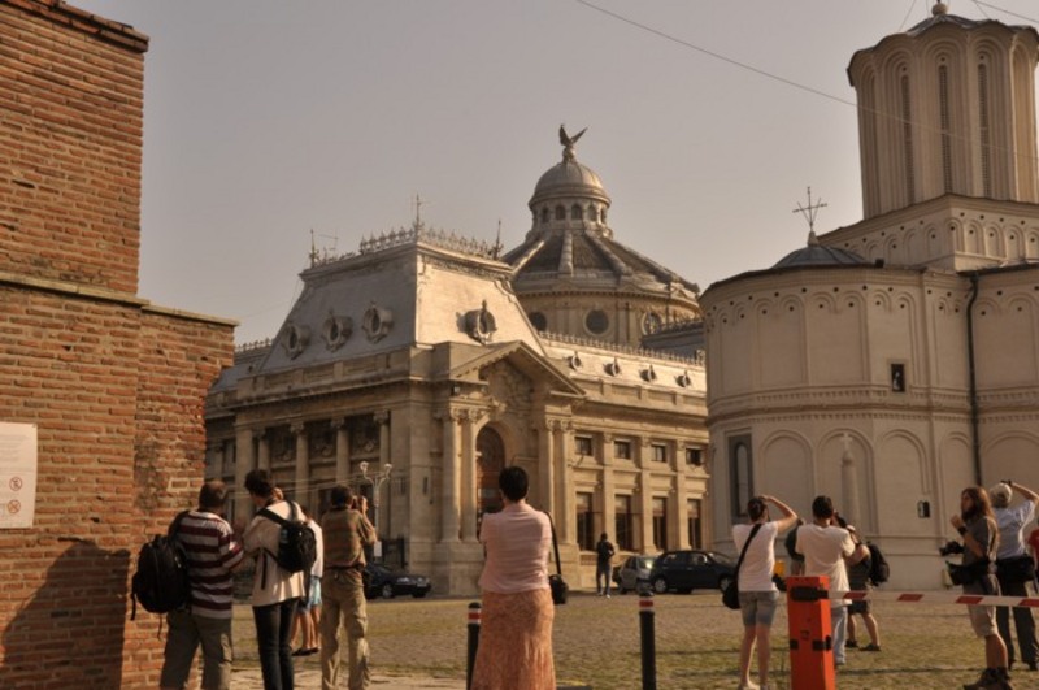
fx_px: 1383
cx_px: 520
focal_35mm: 48
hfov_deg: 41.2
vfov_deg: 28.0
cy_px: 345
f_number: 16
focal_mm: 32
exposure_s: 1/160
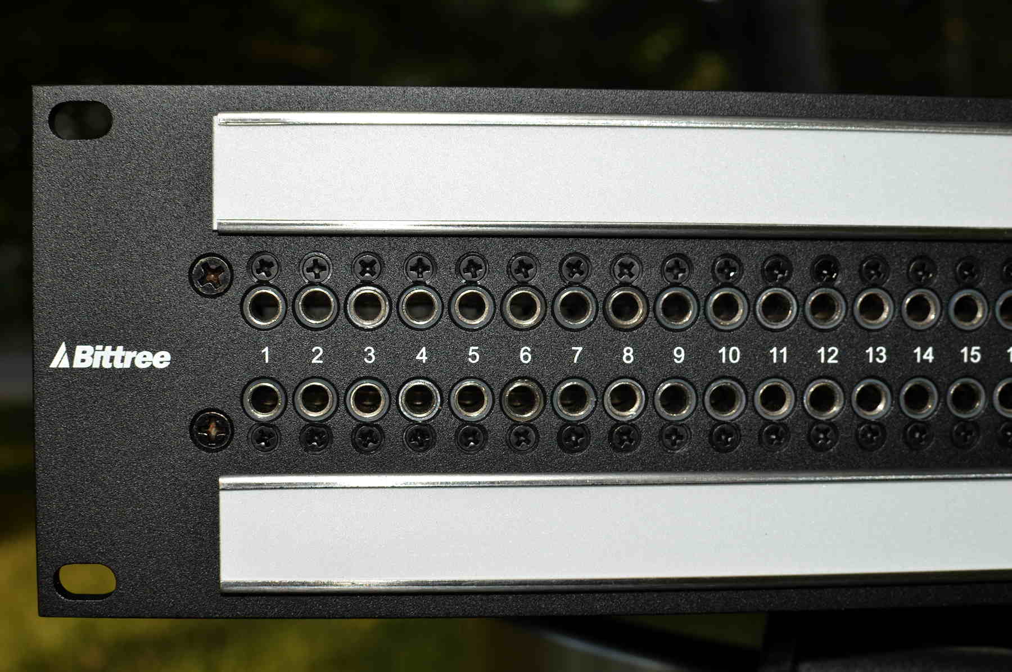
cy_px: 336
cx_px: 506
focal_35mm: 52
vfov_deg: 25.7
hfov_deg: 37.9
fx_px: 1474
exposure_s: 1/60
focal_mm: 35
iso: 100
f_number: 8
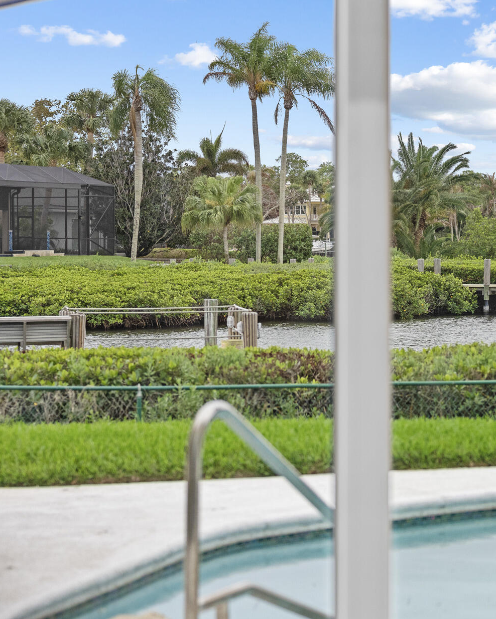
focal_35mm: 95
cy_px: 369
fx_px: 1743
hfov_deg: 16.1
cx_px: 364
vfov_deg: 20.1
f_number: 2.2
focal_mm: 50
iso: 500
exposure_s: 1/50
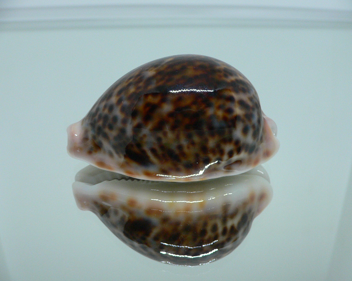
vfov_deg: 39.2
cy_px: 146
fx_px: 396
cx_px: 177
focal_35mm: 38
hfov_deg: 47.9
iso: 200
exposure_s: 1/60
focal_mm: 4.6
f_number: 2.8
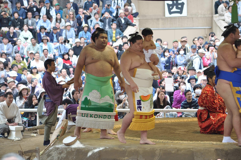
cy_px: 80
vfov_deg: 7.9
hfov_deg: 11.8
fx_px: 1163
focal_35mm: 174
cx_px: 120
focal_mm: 116
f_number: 4.8
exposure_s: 1/320
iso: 400
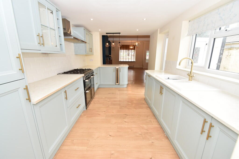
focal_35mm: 15
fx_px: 100
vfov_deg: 77.3
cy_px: 80
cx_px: 120
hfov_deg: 100.4
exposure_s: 1/125
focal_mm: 10
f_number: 5.6
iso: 560
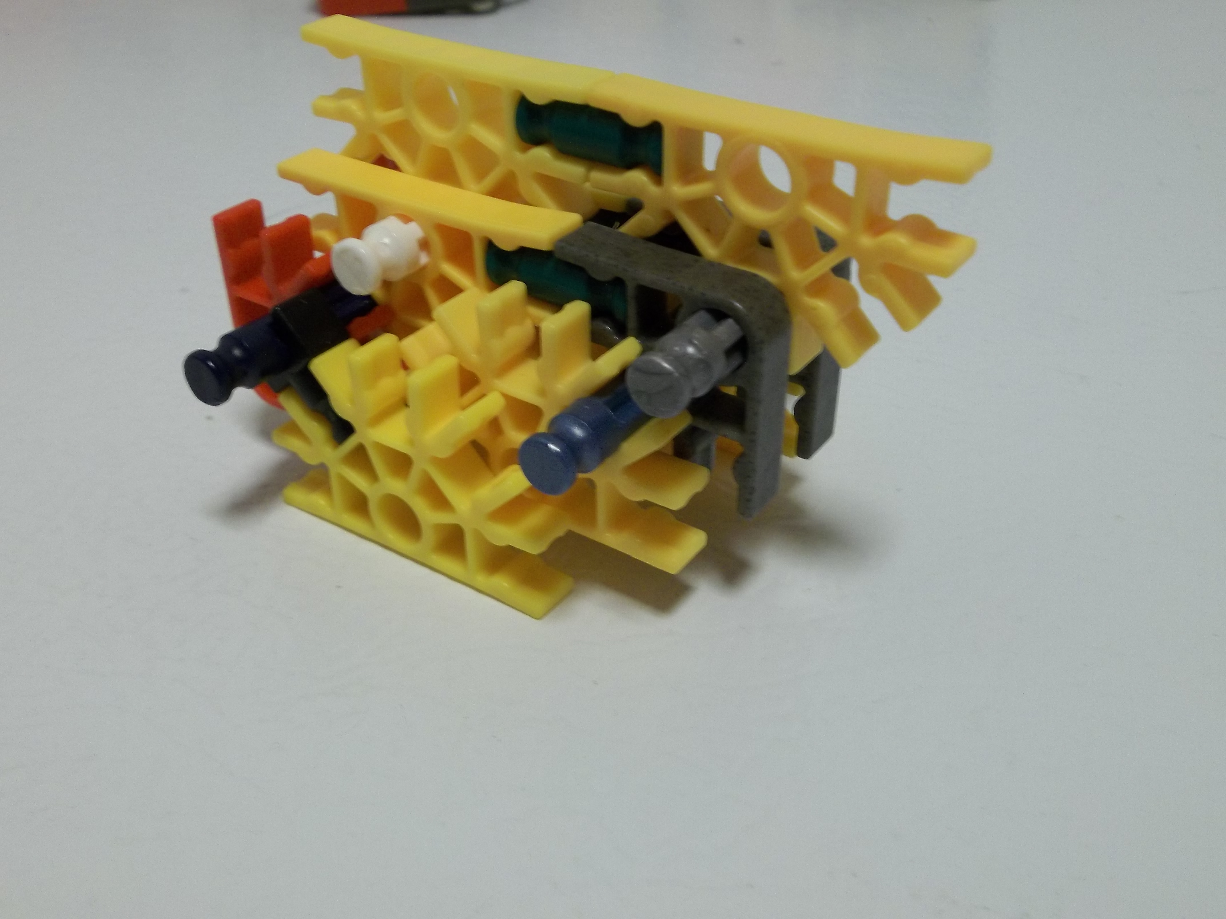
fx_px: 1310
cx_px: 613
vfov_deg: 38.7
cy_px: 460
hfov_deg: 50.1
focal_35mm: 37
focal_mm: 6.6
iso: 160
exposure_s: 1/10
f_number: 4
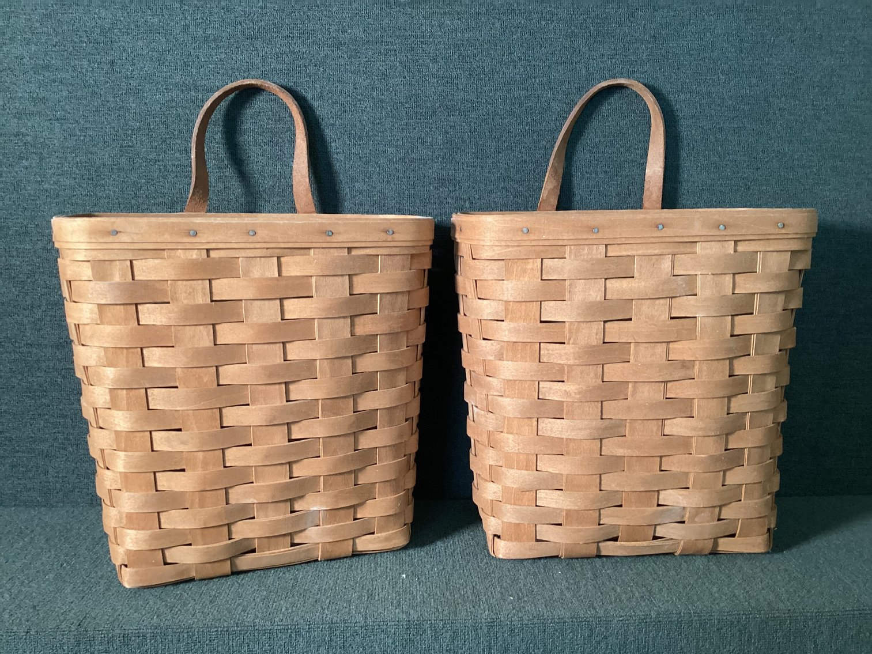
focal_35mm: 31
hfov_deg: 58.3
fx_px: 781
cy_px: 327
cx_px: 436
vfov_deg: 45.4
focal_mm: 3.3
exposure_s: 1/40
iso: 320
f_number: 2.4
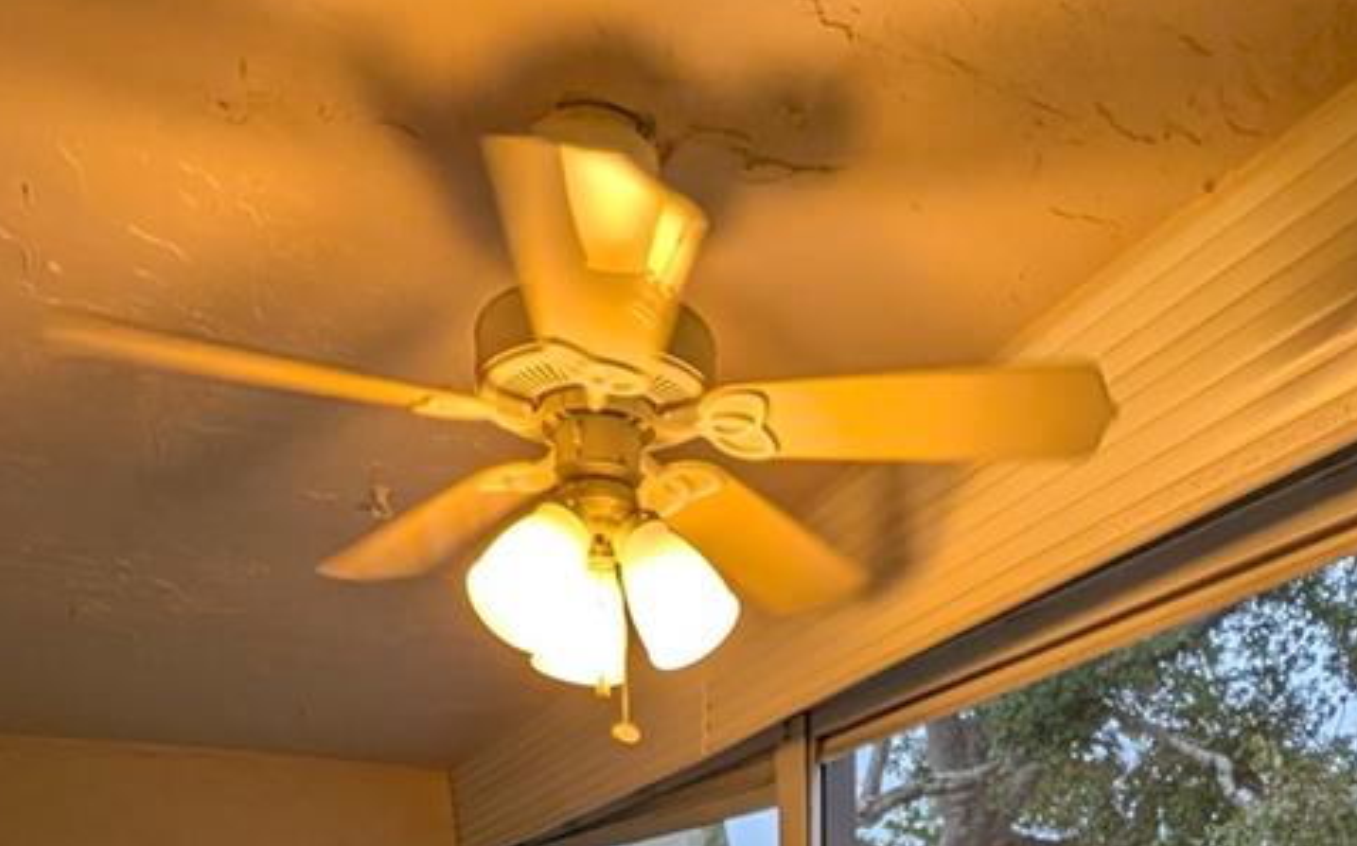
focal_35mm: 32
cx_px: 757
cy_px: 1306
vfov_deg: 26.6
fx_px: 1183
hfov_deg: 59.5
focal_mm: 2.02
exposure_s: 1/120
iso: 48
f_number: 1.7
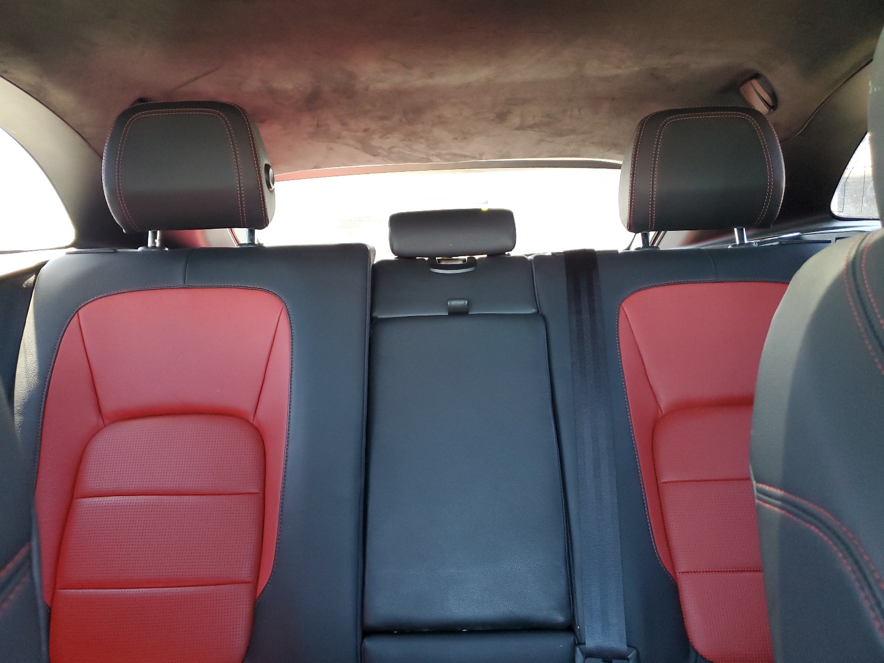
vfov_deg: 53.1
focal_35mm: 26
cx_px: 442
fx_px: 664
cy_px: 332
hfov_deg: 67.3
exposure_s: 1/60.2
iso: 214
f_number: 1.5
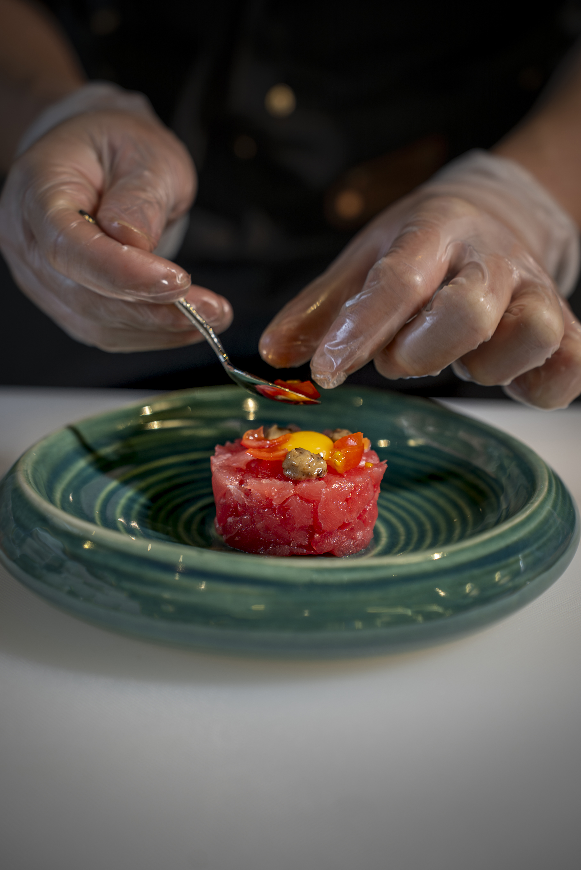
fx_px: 1378
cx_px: 290
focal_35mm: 57
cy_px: 435
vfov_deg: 35.0
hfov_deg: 23.8
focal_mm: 57
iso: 500
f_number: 3.2
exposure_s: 1/200
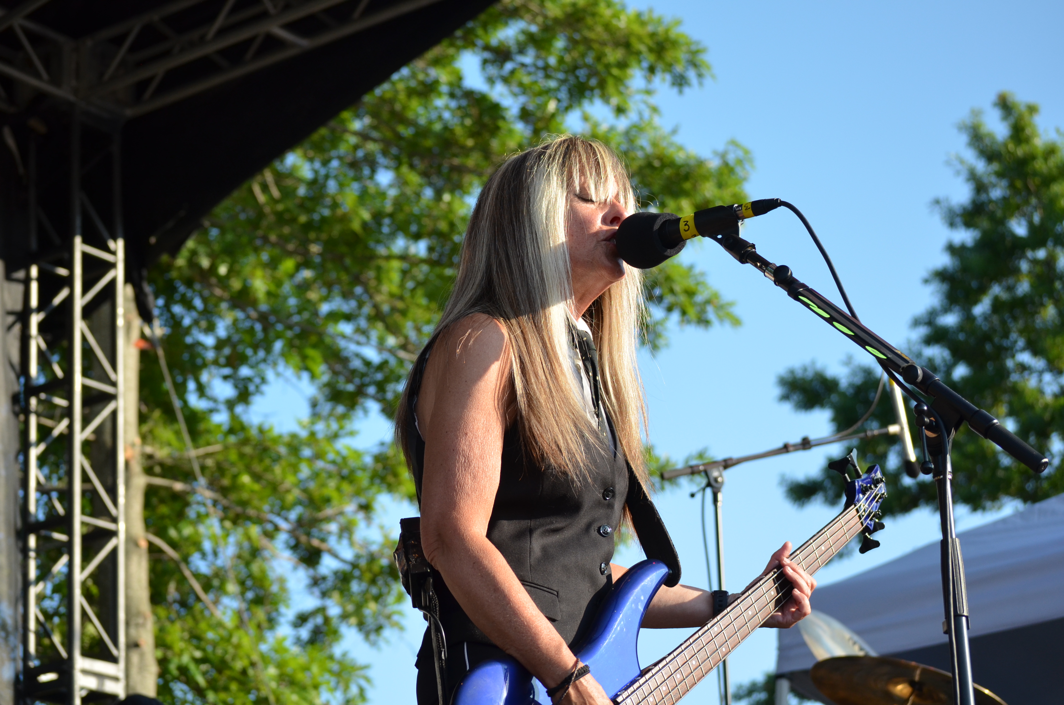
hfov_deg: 24.7
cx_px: 532
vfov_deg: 16.5
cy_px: 352
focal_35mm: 82
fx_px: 2433
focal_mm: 55
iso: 400
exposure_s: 1/1250
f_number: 4.5
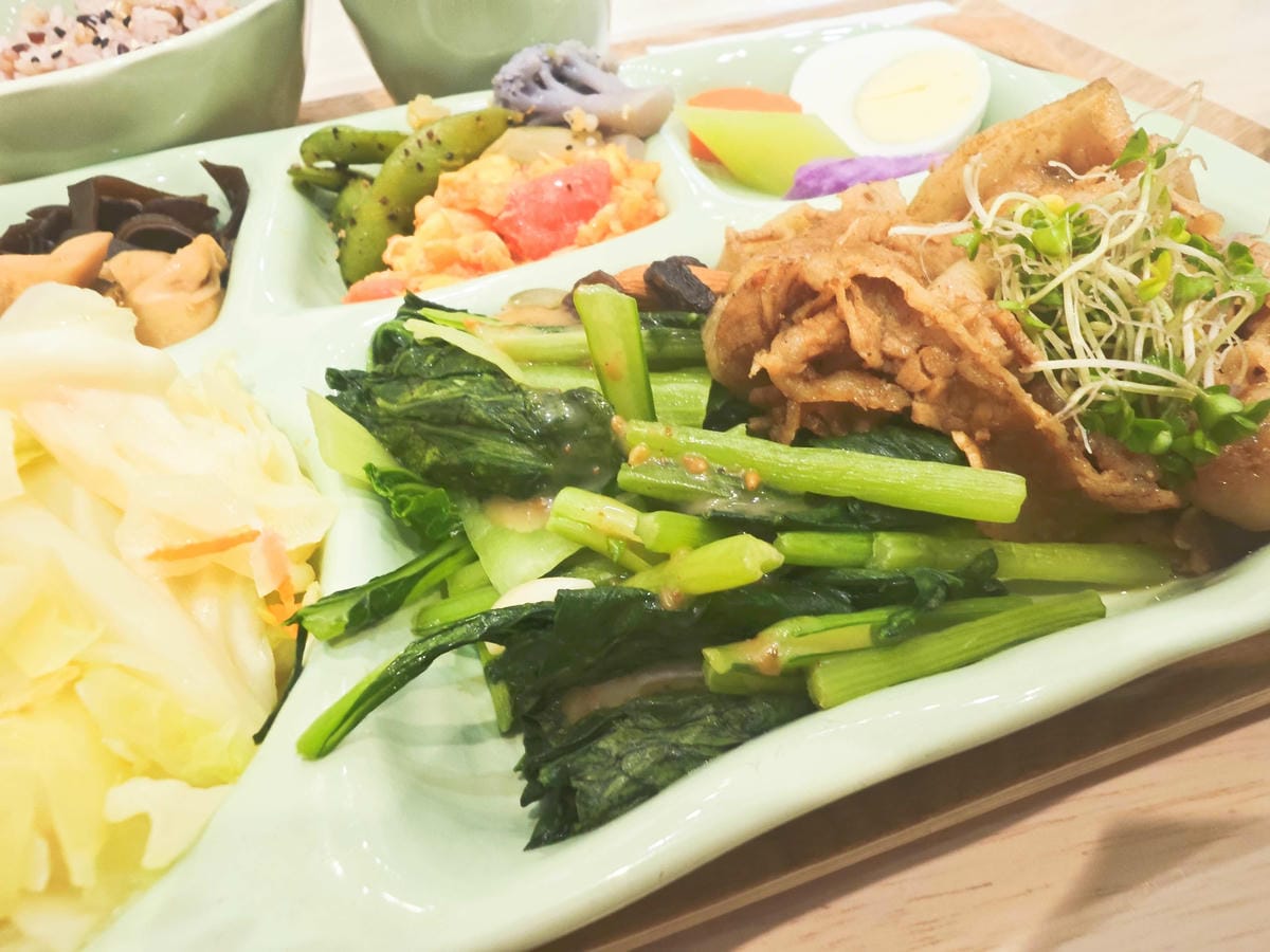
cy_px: 476
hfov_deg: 73.9
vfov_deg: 58.9
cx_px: 635
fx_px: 844
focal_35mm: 23
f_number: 1.8
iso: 100
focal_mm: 2.03
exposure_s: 1/60
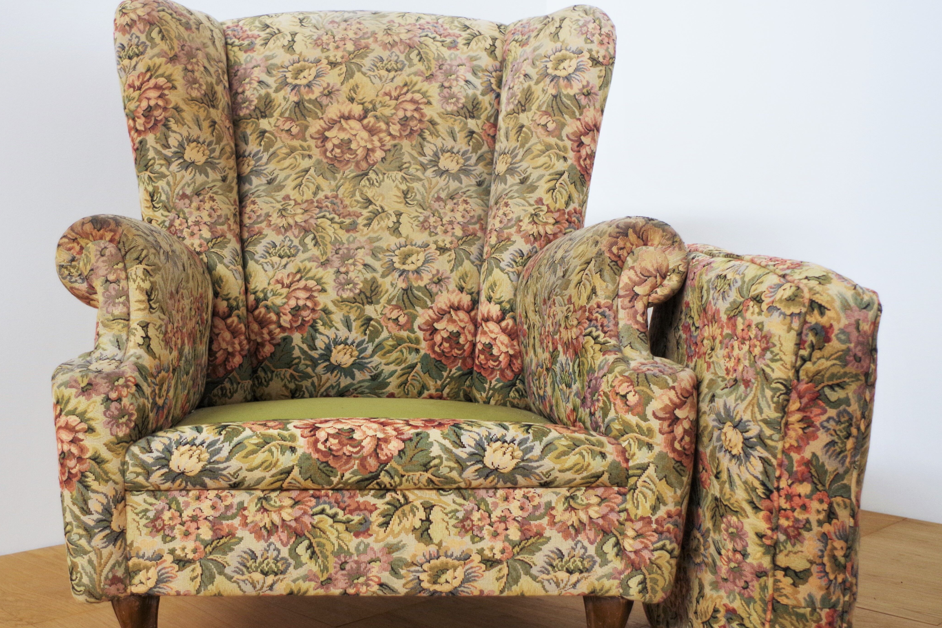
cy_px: 319
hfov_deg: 43.3
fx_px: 1177
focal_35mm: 45
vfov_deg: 29.9
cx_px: 361
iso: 400
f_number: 4
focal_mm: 21.25
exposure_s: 1/60
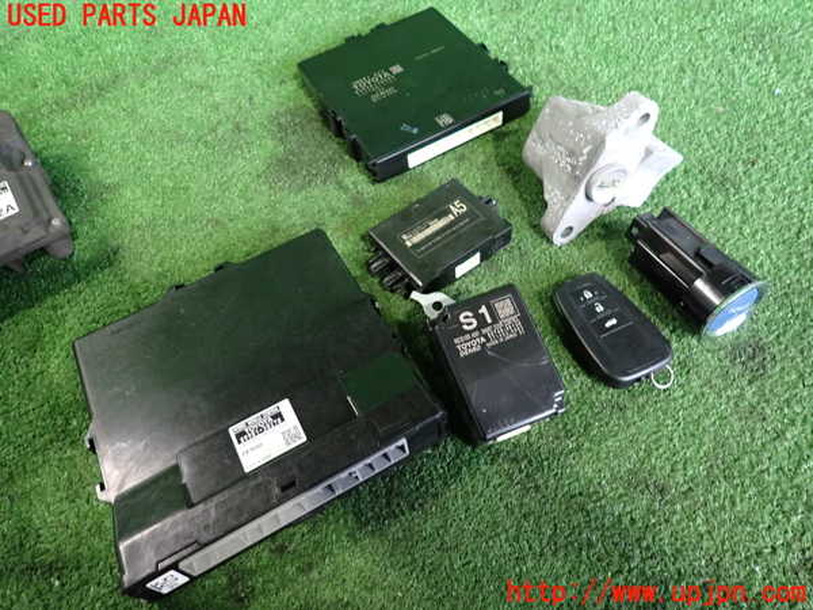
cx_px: 406
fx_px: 587
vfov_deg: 54.9
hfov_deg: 69.4
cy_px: 305
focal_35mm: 25
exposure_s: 1/30
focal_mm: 4.5
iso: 400
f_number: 2
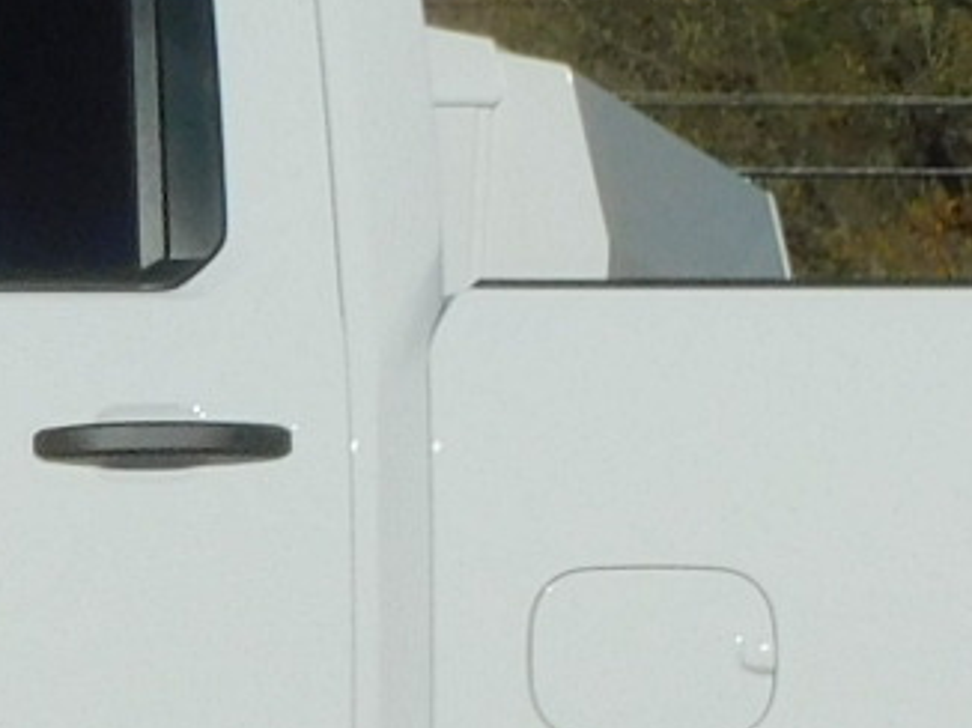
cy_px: 543
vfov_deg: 4.7
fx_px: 8810
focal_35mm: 314
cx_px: -256
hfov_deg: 6.3
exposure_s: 1/1250
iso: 125
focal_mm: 8.1
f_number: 6.3
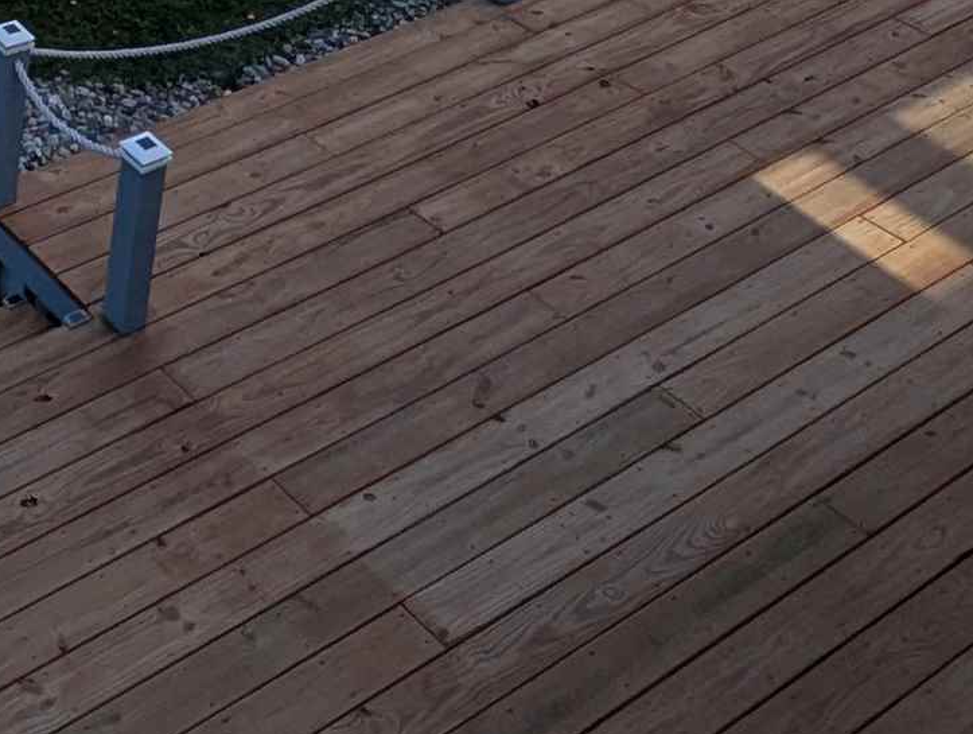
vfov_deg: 22.9
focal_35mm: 55
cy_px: -281
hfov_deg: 27.5
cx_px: -369
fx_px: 1549
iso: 48
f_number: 2.2
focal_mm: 1.95
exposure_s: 1/1466
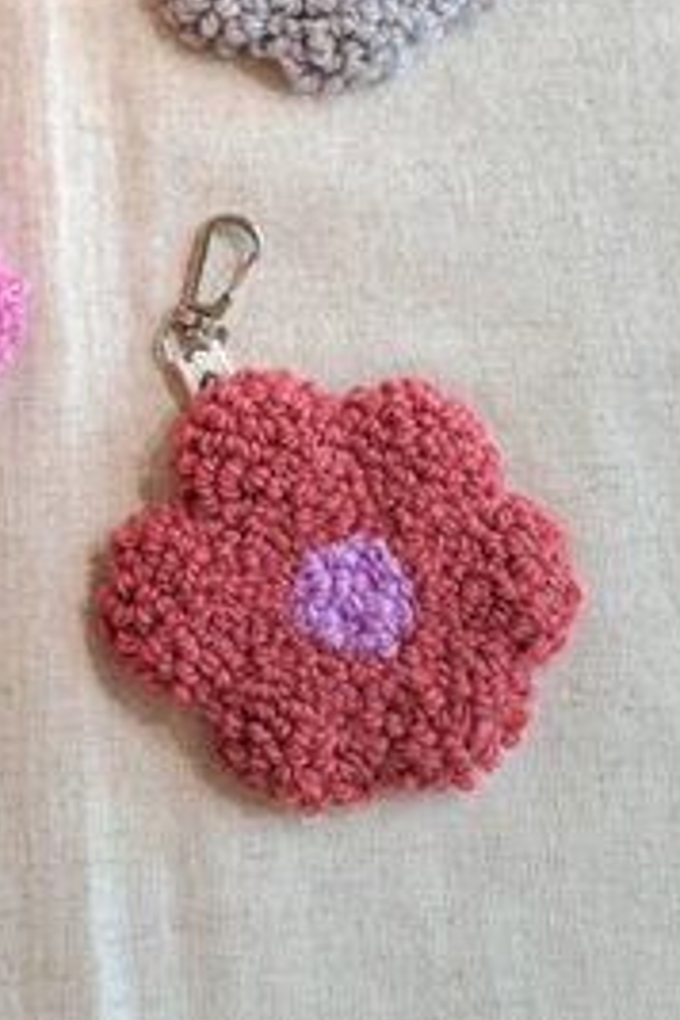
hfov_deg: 22.2
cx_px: -157
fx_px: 1587
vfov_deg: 33.6
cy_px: 84
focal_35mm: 56
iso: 80
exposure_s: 1/50
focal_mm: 5.23
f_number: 1.8
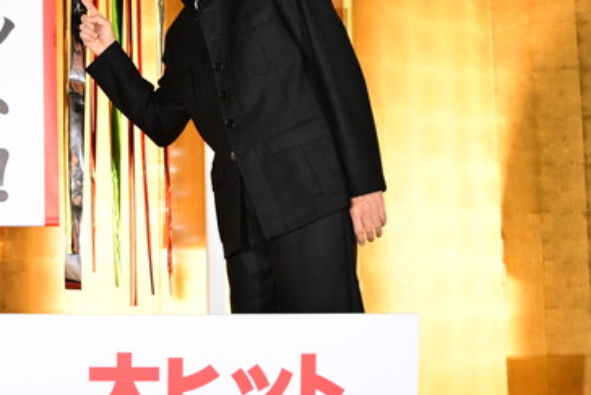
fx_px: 1806
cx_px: -21
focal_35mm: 110
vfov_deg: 12.4
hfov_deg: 18.0
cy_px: 54
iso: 2000
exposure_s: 1/200
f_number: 5
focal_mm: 40
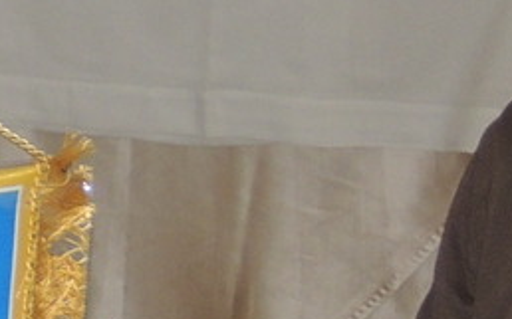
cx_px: -1064
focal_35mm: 395
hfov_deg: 5.0
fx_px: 5509
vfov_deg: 3.3
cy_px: -478
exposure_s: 1/50
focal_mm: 10.7
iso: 200
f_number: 3.7
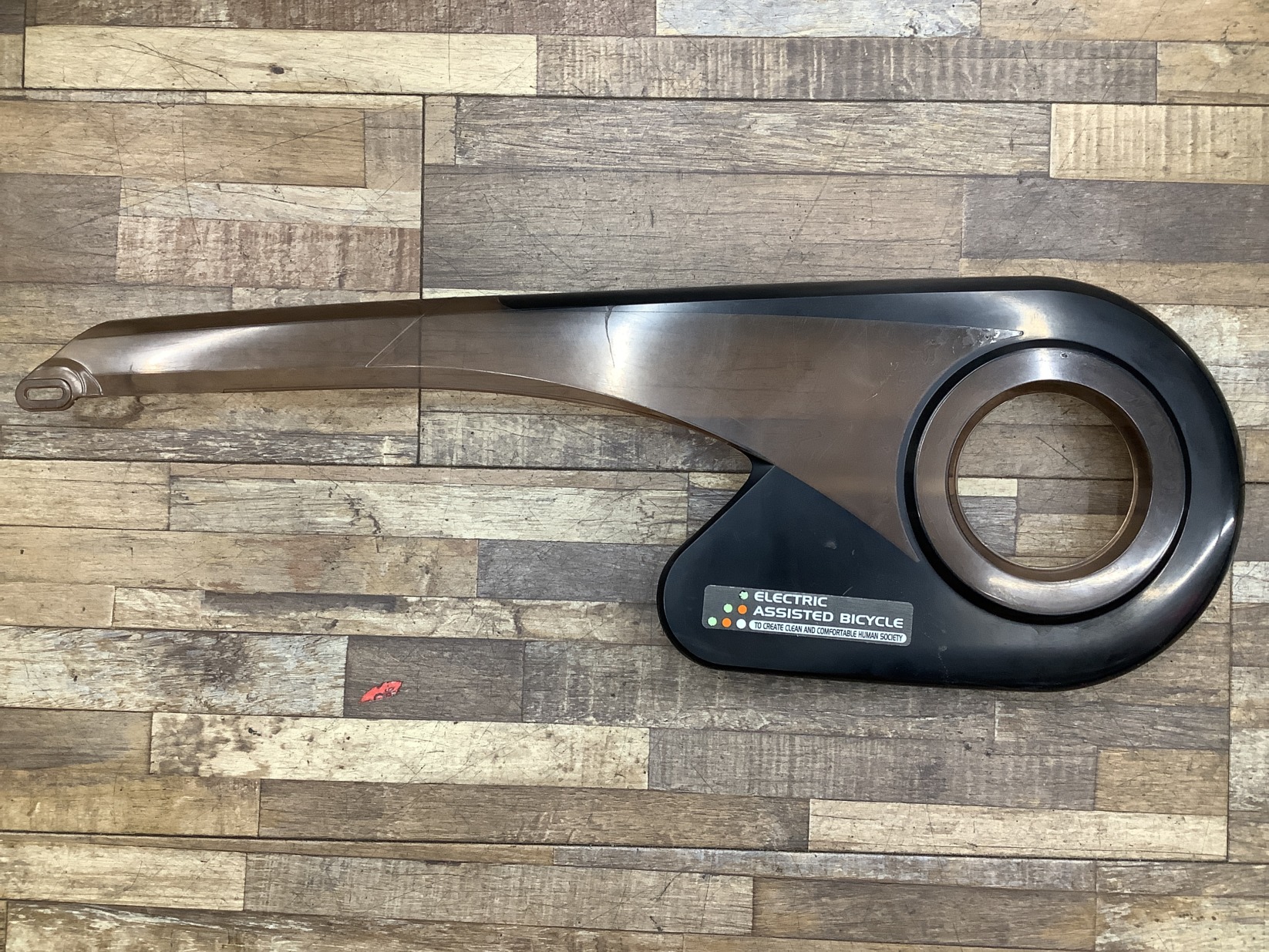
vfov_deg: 45.5
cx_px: 634
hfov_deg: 58.3
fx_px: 1137
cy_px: 476
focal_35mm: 31
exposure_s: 1/60
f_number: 2.4
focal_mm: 3.3
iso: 160
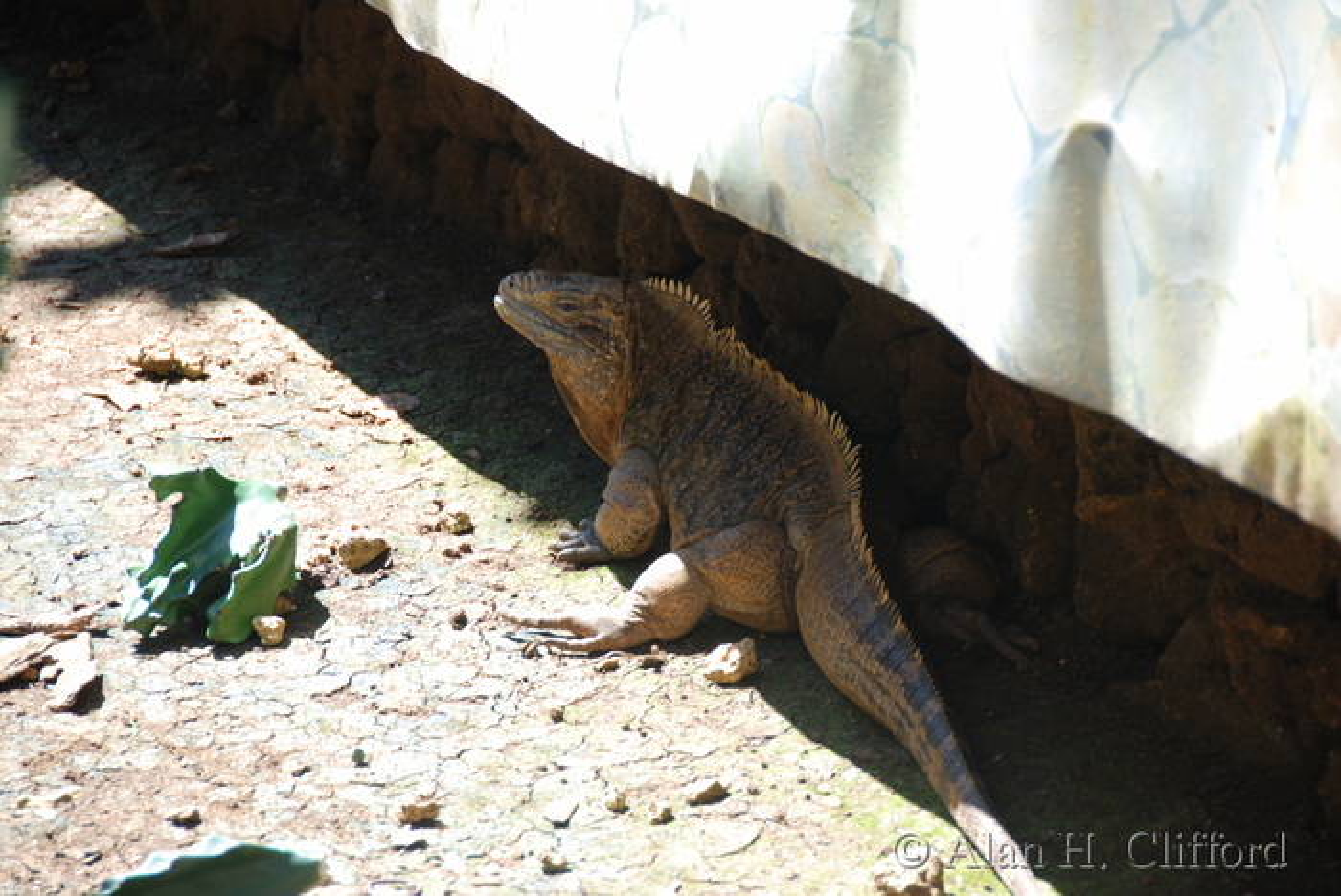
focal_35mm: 202
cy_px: 448
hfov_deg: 10.2
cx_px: 670
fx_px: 7549
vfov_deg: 6.8
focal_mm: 135
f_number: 5.6
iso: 100
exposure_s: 1/60
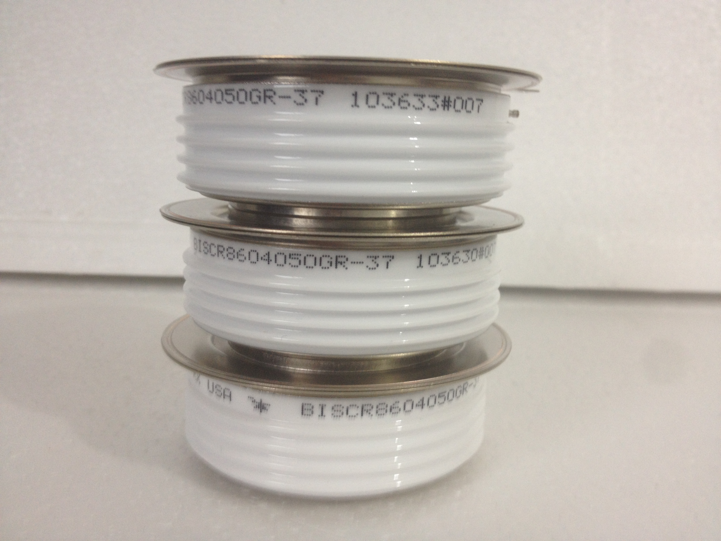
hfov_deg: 52.6
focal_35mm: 35
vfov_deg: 40.7
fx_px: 729
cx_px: 360
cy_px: 270
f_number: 2.4
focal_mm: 4.28
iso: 80
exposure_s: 1/20
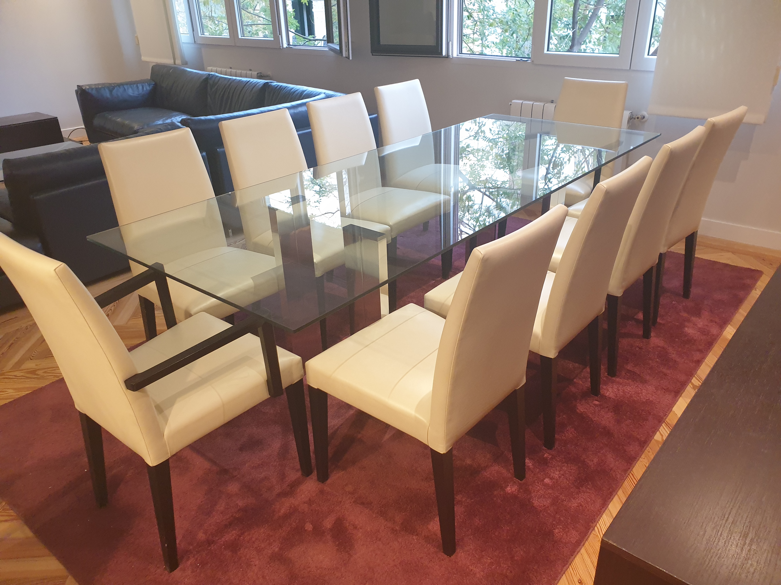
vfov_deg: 53.1
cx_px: 390
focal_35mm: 26
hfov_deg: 67.3
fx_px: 587
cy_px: 292
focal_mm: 4.3
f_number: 2.4
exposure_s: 1/25
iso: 320
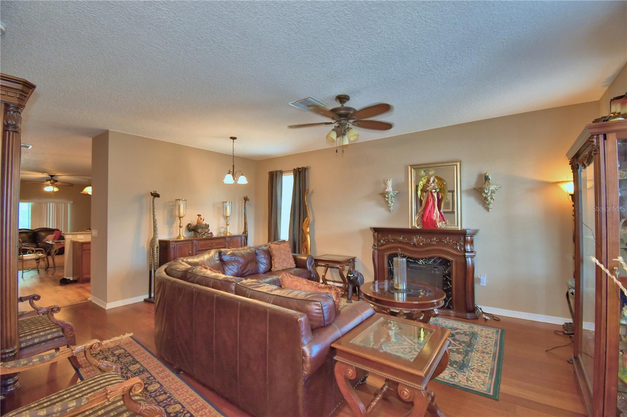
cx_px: 314
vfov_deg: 77.3
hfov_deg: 100.4
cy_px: 208
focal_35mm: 15
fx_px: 261
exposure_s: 1/30
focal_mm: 10
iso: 640
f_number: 4.5
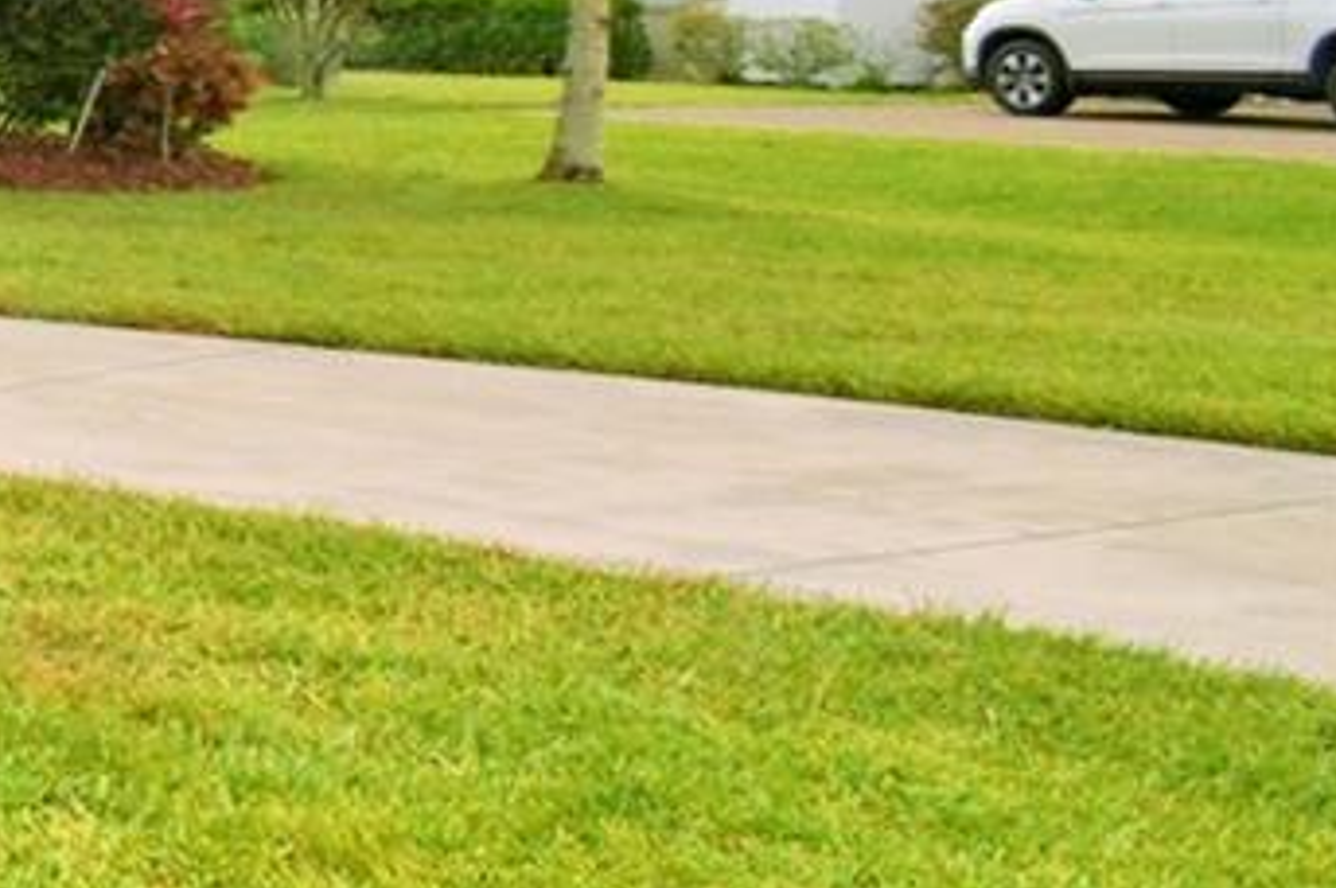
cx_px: -1764
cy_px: -82
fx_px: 2595
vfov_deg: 18.7
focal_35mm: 70
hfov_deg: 15.9
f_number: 10
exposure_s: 1/250
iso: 100
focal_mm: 10
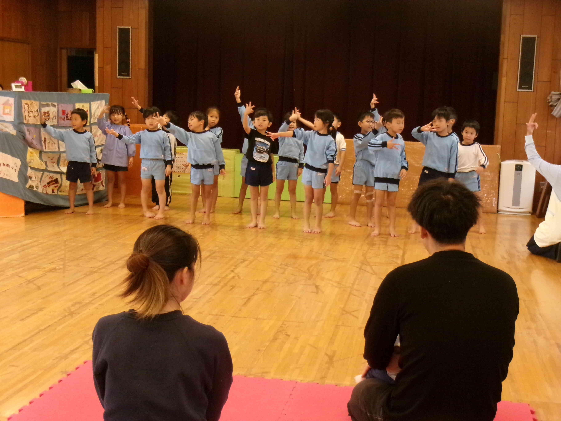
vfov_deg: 27.5
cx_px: 280
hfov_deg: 36.2
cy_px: 210
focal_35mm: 53
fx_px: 859
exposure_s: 1/125
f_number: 4.9
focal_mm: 9.5
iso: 800
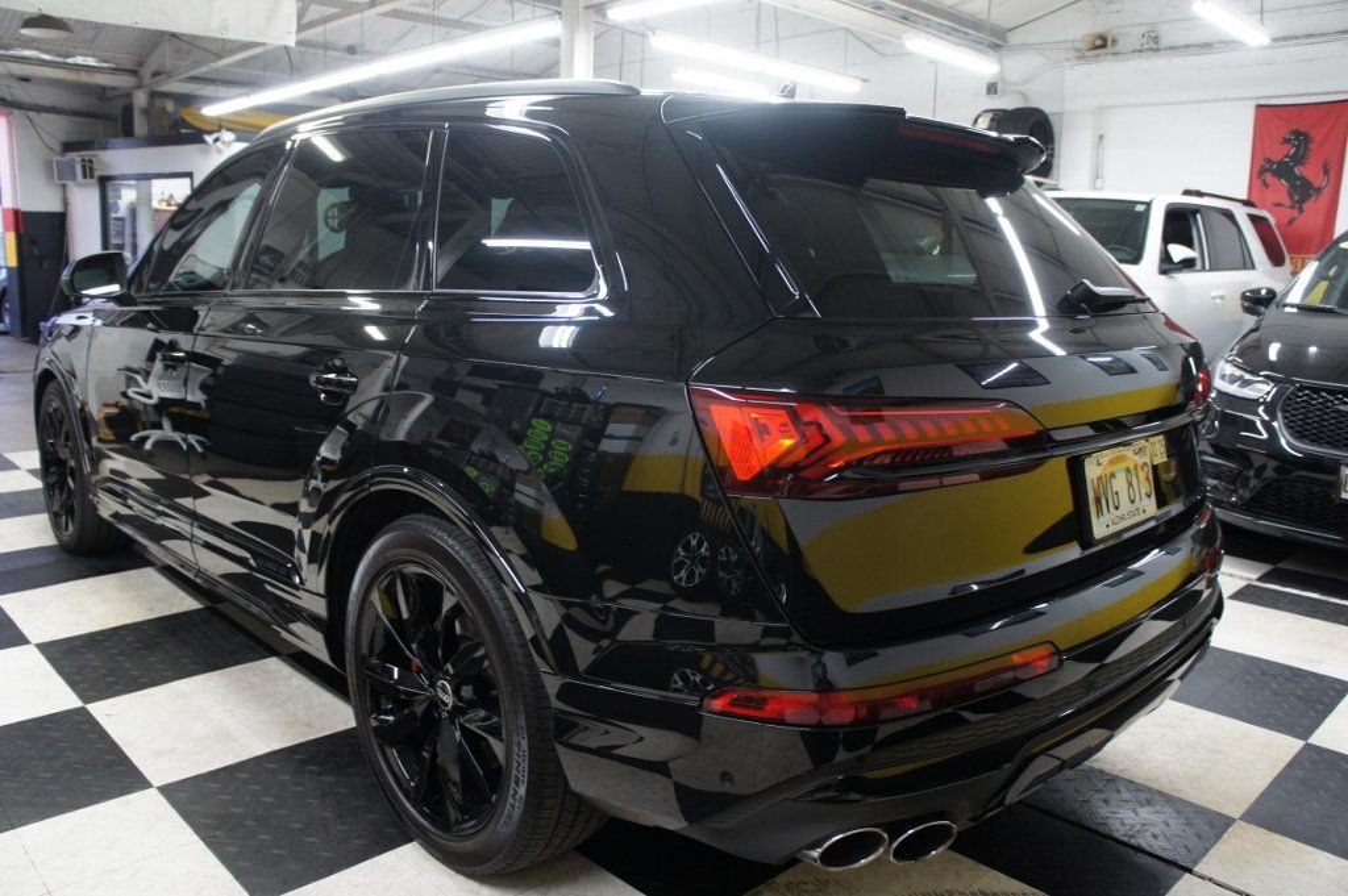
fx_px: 1010
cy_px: 448
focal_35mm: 27
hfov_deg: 67.4
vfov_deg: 47.9
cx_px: 674
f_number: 3.5
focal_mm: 18
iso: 640
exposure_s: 1/30
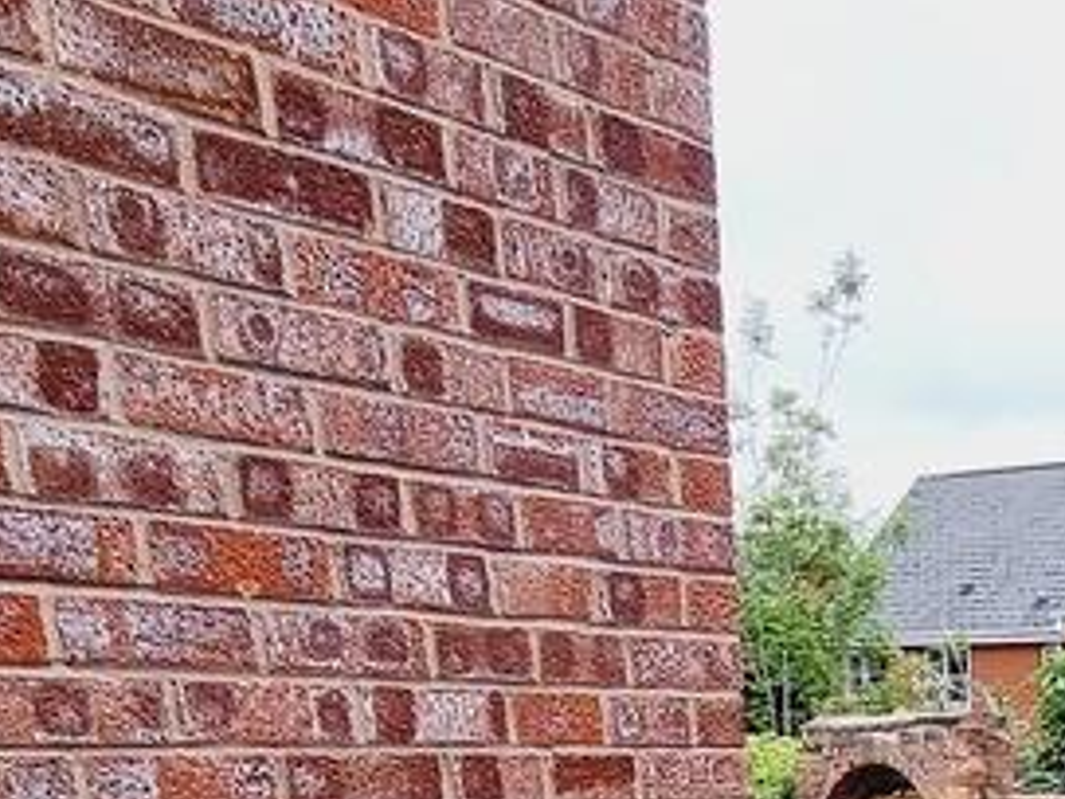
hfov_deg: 35.6
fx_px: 1508
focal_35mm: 49
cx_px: 1034
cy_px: 1371
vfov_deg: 21.5
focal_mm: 2.2
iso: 50
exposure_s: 1/706
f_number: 2.2
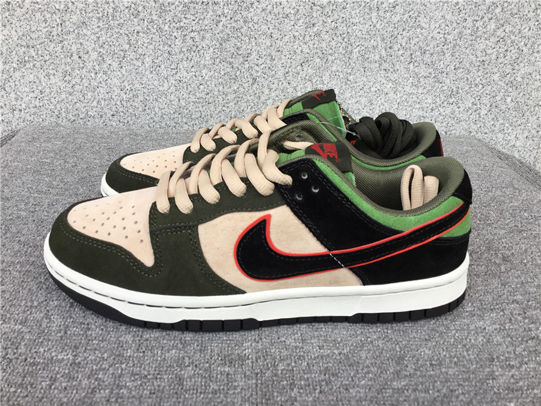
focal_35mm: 31
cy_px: 203
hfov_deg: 58.4
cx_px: 270
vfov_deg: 45.4
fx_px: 484
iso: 32
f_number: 2.4
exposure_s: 1/100
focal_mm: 3.3
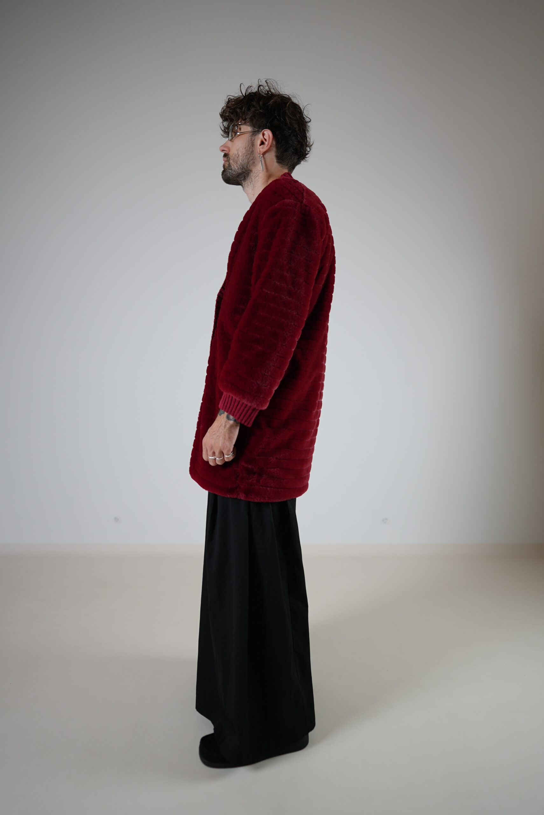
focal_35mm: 24
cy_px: 408
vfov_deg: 73.7
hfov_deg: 53.2
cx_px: 272
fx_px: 543
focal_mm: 24
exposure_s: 1/160
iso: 200
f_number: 1.4
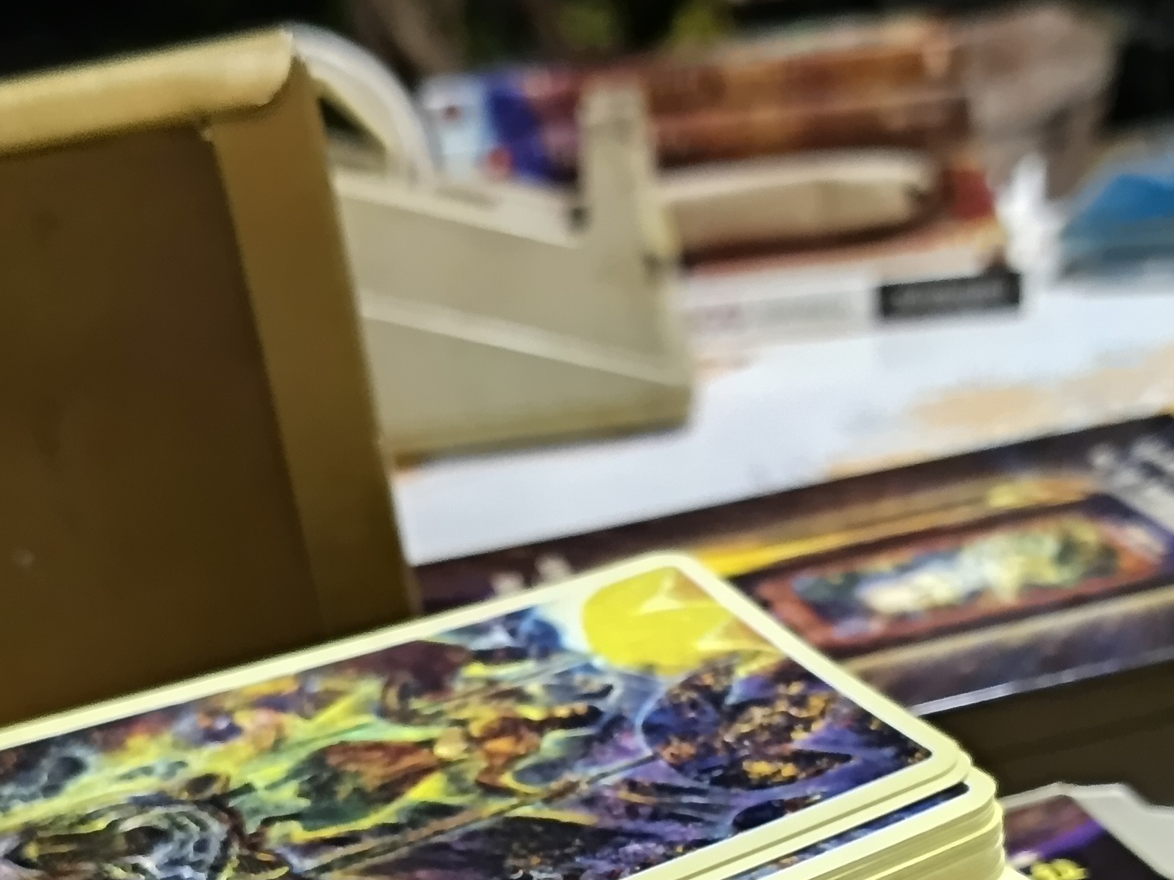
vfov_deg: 25.2
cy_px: 898
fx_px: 1865
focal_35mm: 55
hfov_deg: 34.9
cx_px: 634
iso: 1608
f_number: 1.7
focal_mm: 5.31
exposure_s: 1/25
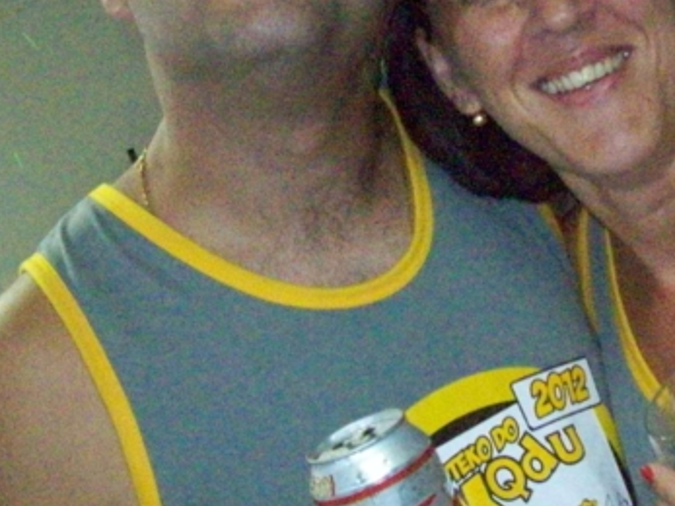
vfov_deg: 17.7
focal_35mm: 83
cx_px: 504
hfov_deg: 23.3
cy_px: 185
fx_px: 1618
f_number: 2.7
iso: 800
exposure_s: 1/128
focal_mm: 6
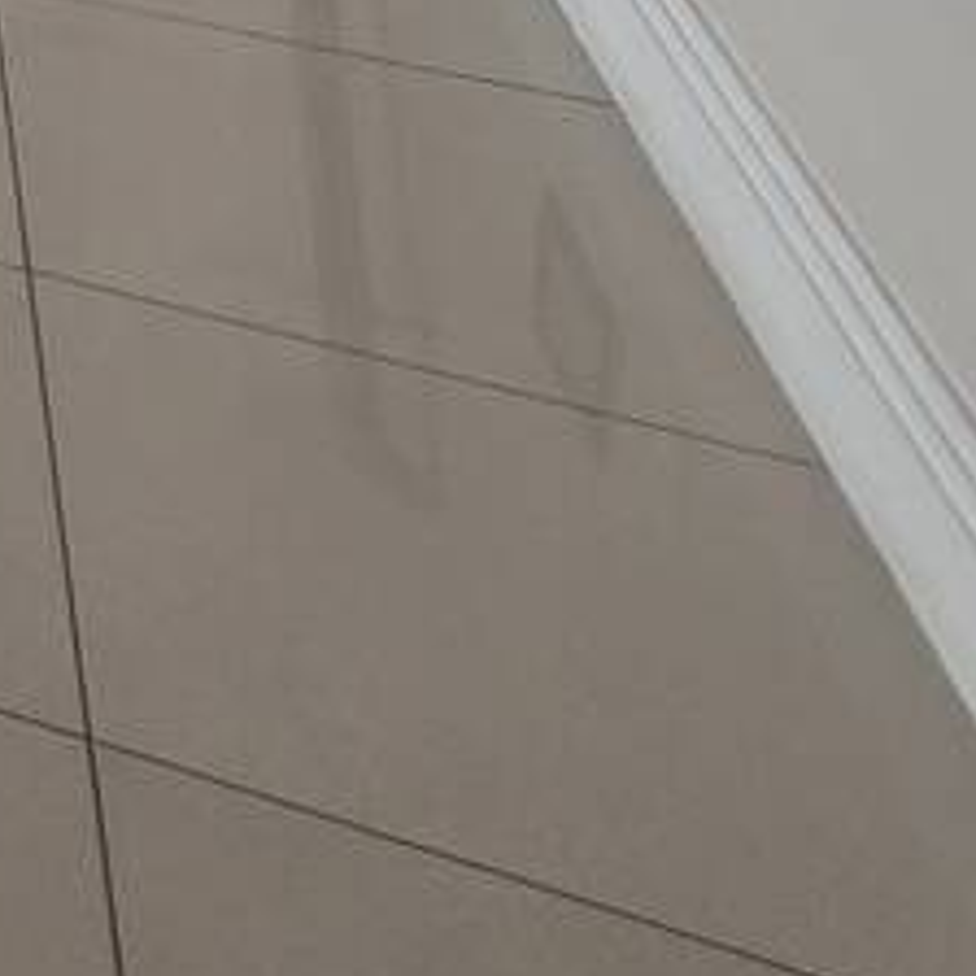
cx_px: -1808
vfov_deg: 17.6
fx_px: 2361
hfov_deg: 12.3
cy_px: -902
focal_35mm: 74
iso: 250
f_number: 1.9
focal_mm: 2.2
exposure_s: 1/120
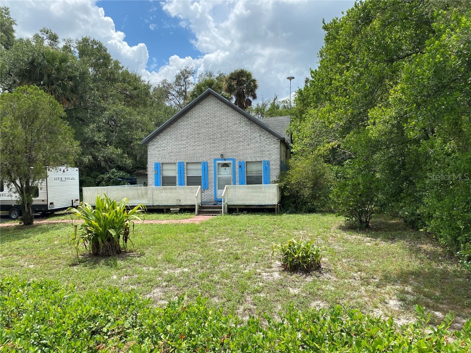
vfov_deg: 53.1
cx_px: 236
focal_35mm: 26
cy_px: 176
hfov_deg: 67.3
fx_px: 354
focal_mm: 4.25
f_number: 1.8
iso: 32
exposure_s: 1/2513
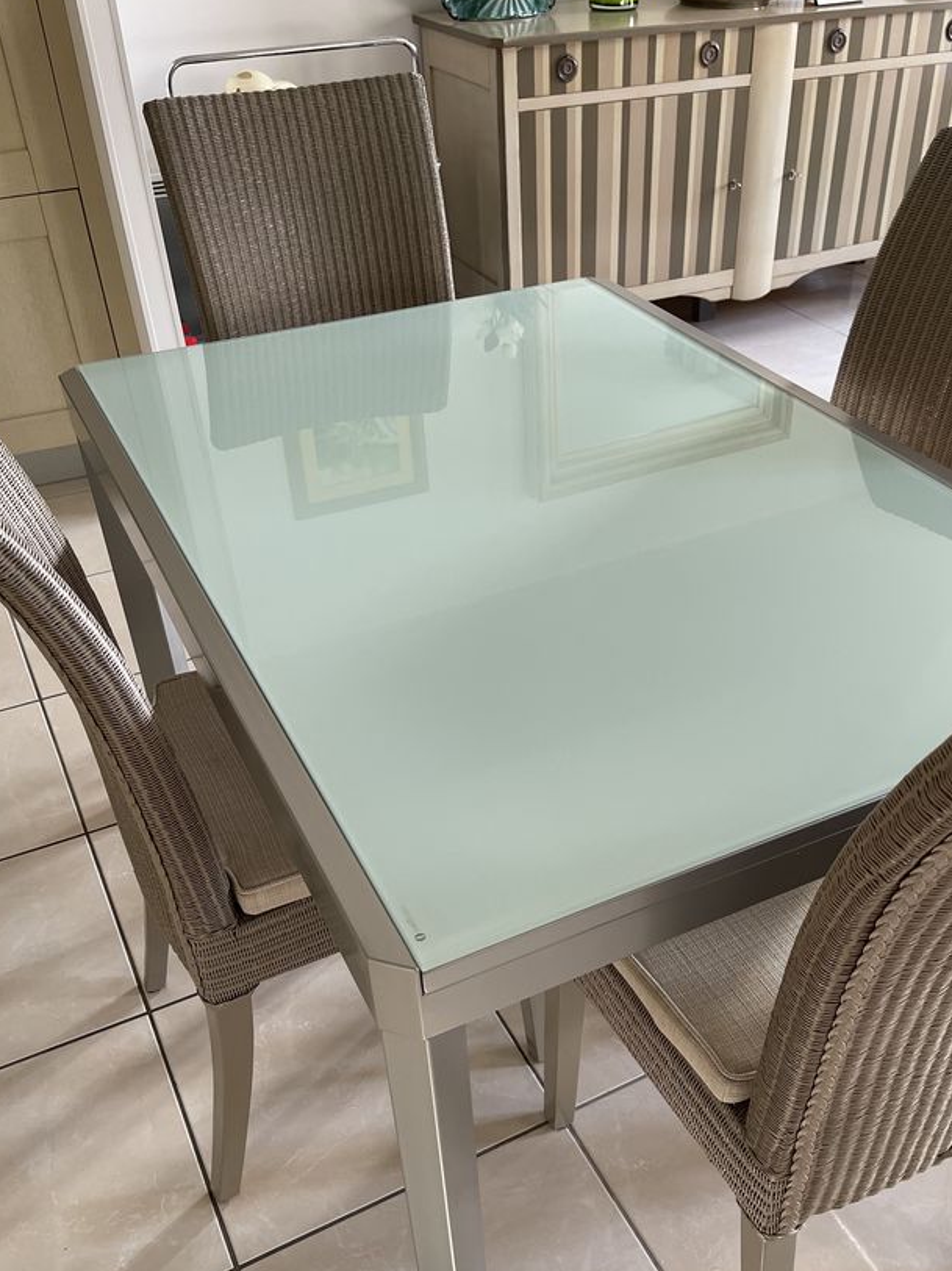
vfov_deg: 56.4
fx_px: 1174
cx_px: 571
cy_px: 764
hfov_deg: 43.9
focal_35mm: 32
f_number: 1.6
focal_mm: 5.1
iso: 125
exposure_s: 1/102
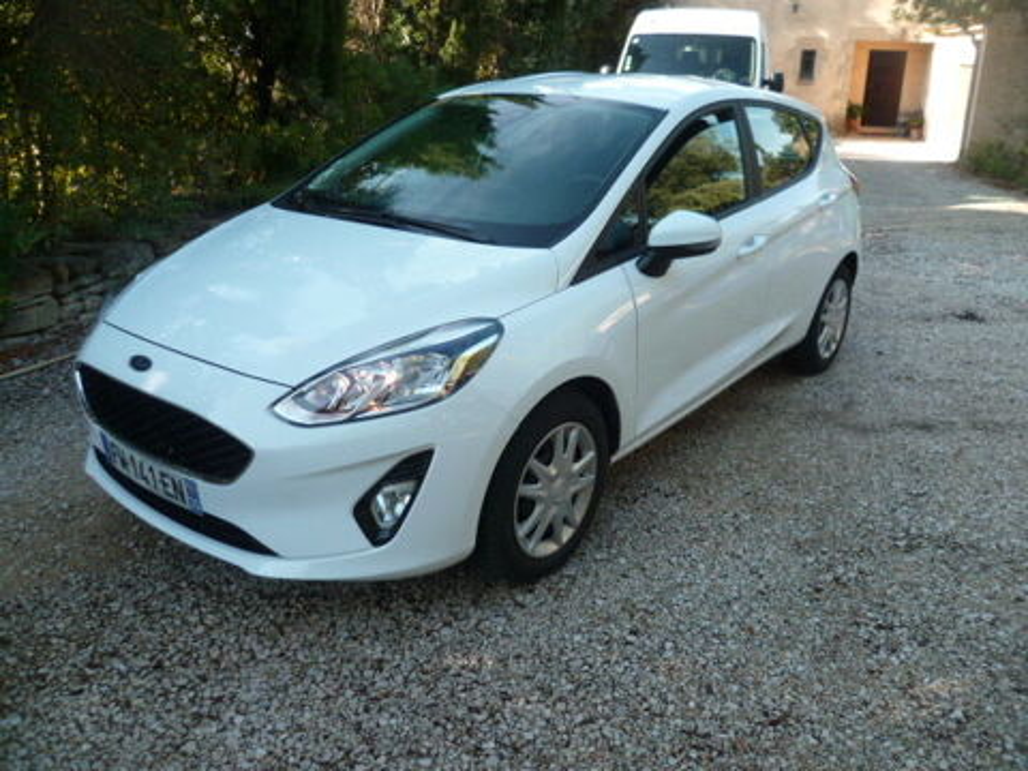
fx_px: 832
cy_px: 386
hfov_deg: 63.4
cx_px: 514
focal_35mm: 28
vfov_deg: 49.7
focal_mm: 5
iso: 80
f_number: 2.8
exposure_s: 1/200
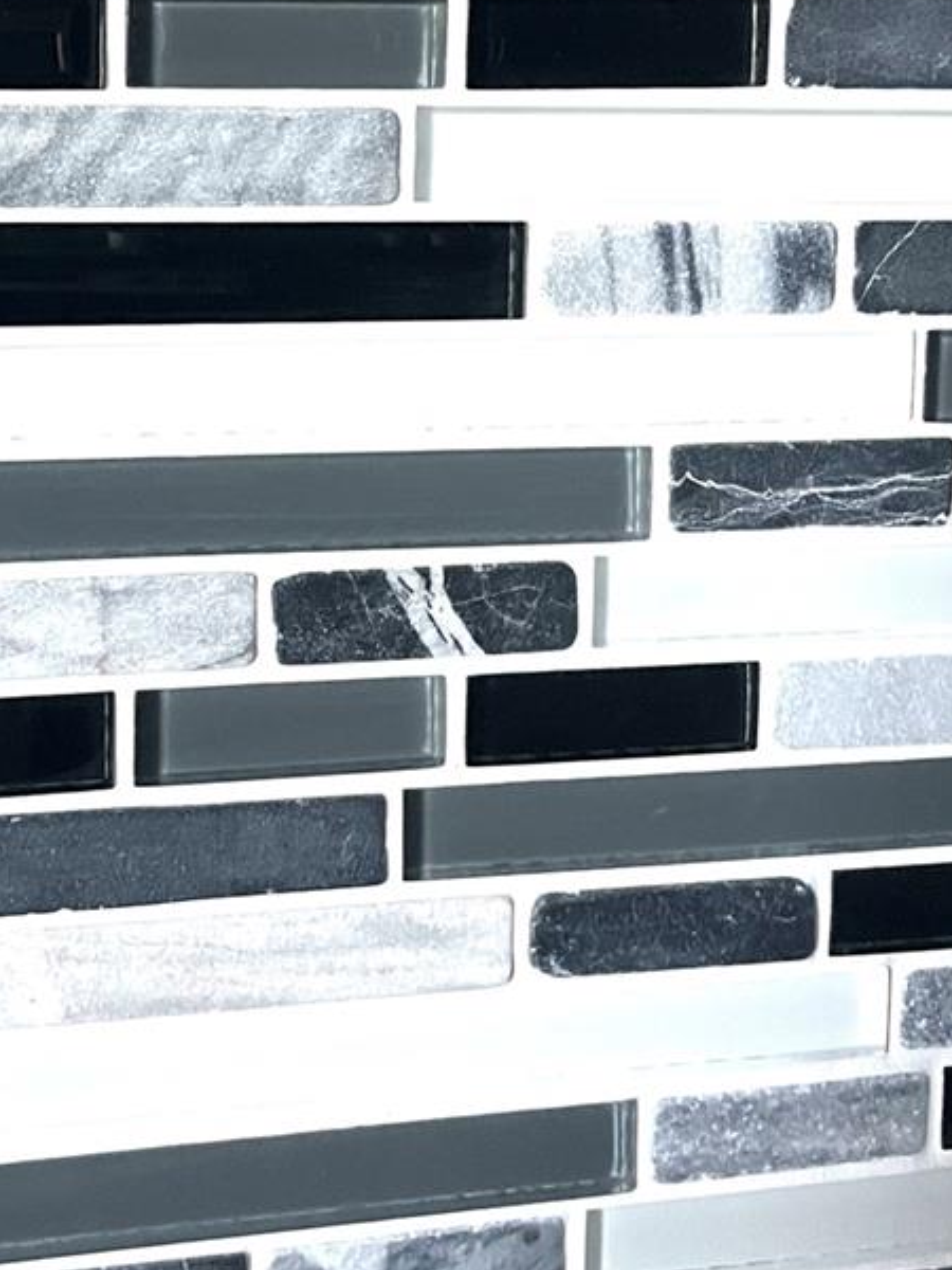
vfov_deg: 35.6
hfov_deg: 27.1
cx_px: 99
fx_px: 1907
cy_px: 254
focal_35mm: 52
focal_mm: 4.2
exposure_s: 1/60
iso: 400
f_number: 1.6
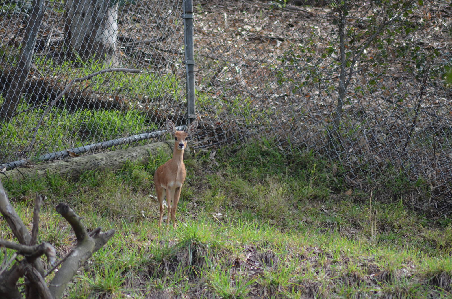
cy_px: 150
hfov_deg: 5.5
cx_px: 226
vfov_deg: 3.7
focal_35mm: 375
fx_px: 4699
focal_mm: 250
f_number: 5
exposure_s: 1/800
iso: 800
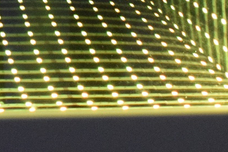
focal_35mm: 362
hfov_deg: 5.7
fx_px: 2291
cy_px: -124
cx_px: 42
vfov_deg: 3.8
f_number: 5.3
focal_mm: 48
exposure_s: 1/60
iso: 3600
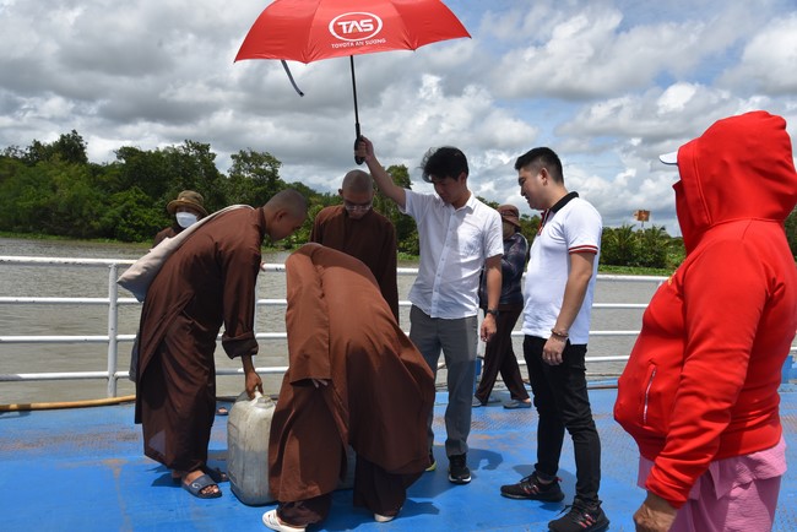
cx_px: 398
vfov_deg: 42.4
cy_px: 266
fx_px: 687
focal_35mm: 31
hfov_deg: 60.3
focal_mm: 31
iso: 200
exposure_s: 1/400
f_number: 10
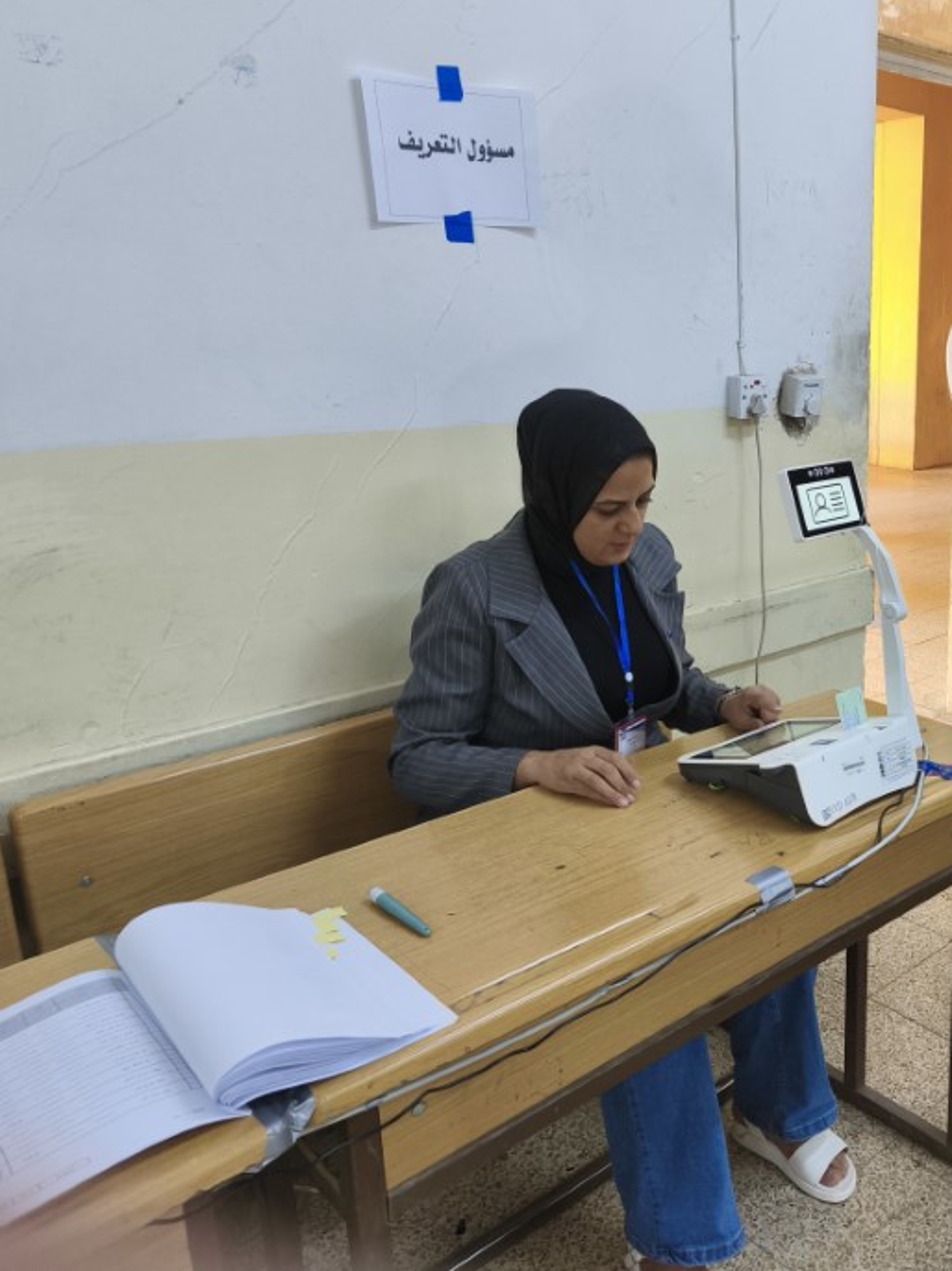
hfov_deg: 42.3
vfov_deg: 58.4
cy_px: 633
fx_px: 1137
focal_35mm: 31
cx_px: 826
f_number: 1.7
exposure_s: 1/100
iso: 250
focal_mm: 5.35
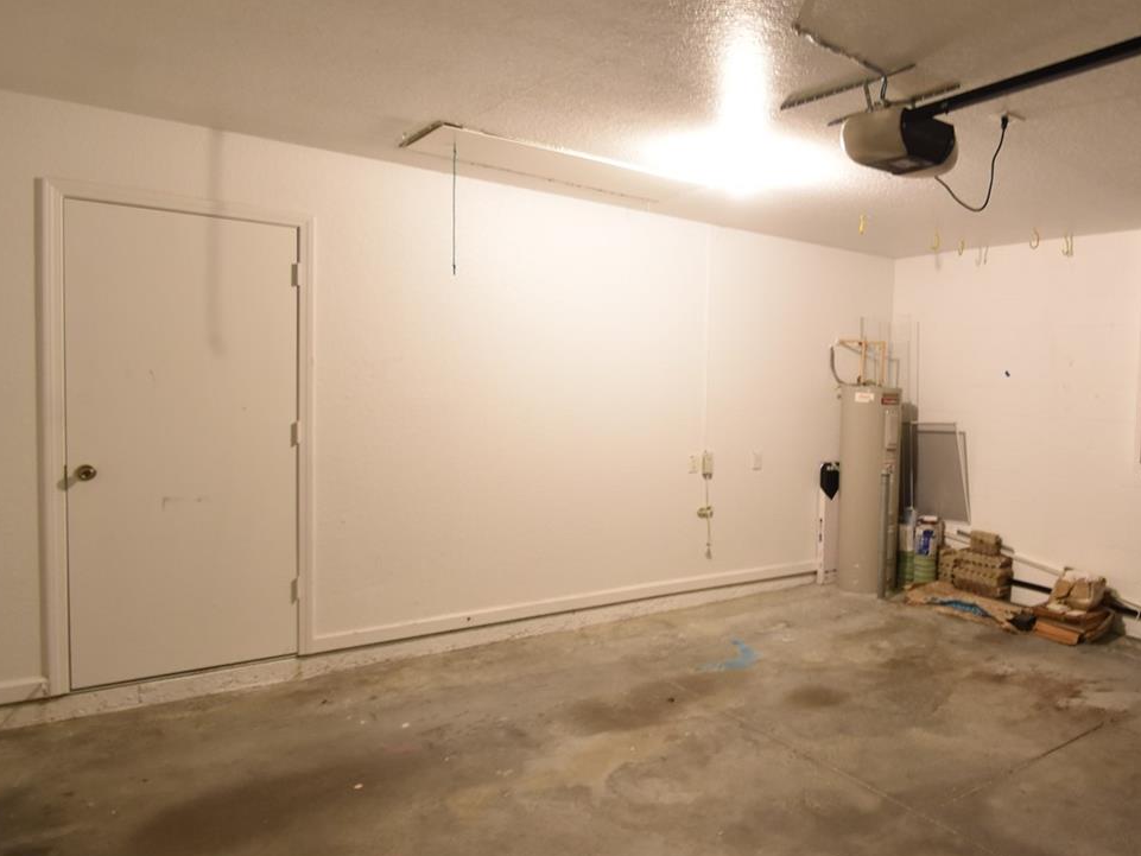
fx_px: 791
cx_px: 858
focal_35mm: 24
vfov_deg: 56.8
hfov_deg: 67.0
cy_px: 423
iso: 800
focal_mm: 10
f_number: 3.5
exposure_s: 1/10
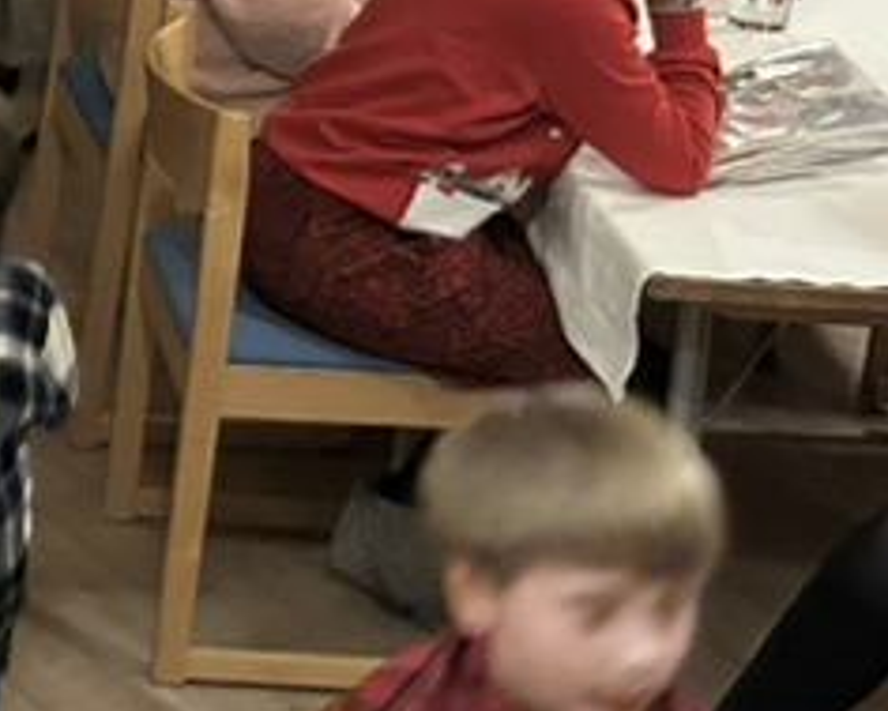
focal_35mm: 110
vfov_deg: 13.6
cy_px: -154
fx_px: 2892
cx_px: -433
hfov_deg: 16.0
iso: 640
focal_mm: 5.7
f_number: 1.5
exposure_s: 1/25
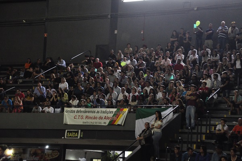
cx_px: 121
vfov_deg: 13.8
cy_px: 80
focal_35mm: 99
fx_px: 664
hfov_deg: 20.6
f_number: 5.3
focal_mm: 66
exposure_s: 1/125
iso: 2500
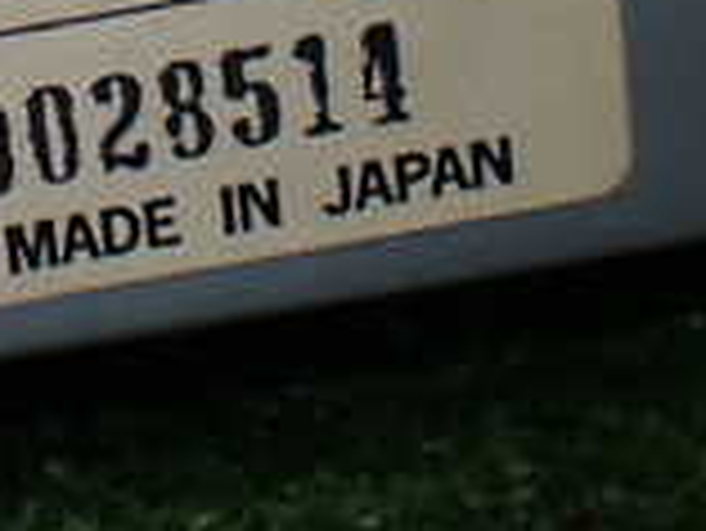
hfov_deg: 13.3
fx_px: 2960
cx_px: -135
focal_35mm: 145
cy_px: -243
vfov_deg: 10.0
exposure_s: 1/160
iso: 200
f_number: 2.7
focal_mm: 6.83
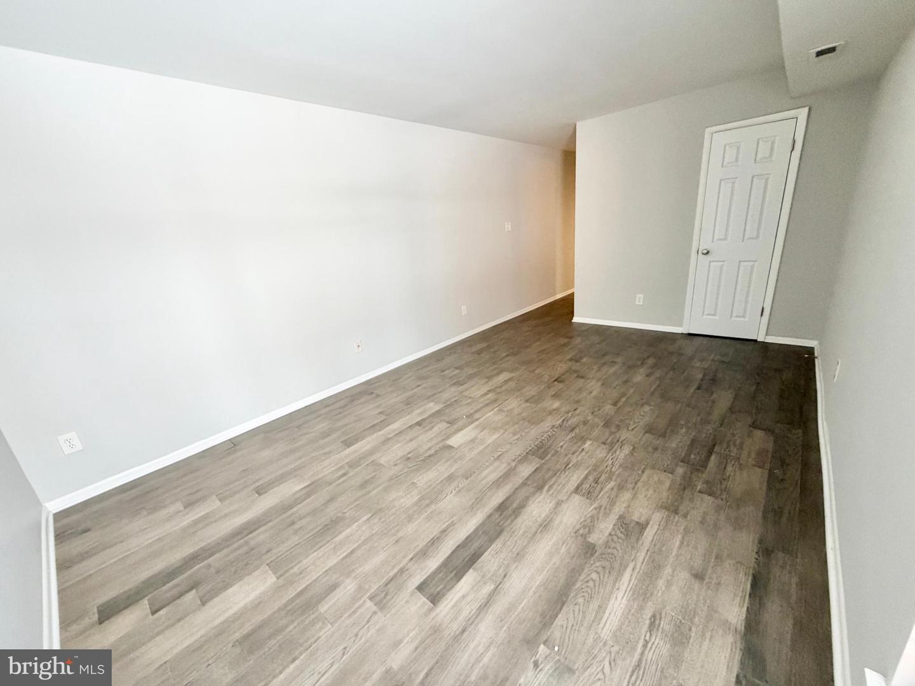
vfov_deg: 85.7
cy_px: 343
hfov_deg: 102.1
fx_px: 370
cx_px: 458
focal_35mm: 14
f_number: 2.2
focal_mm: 2.22
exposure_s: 1/104
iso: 320
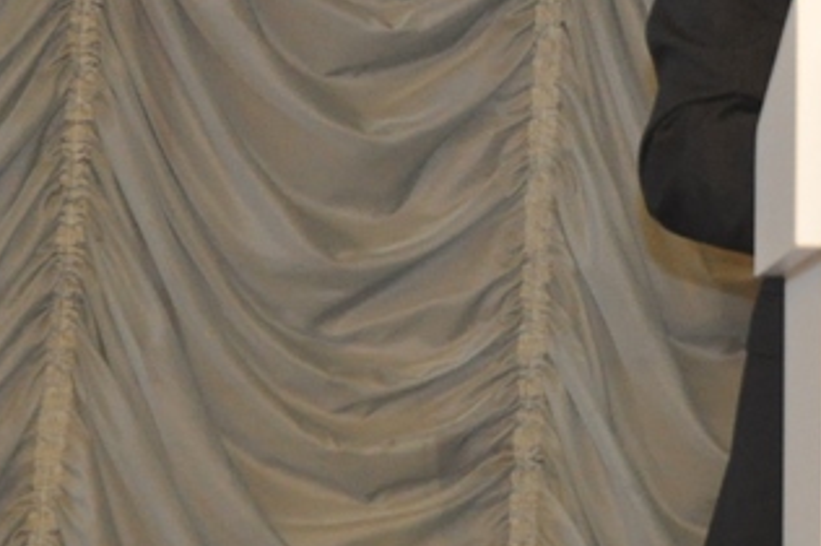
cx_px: 1122
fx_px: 8307
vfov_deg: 3.8
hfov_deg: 5.6
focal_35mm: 365
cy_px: -18
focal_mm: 75
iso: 1600
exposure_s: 1/60
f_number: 5.3
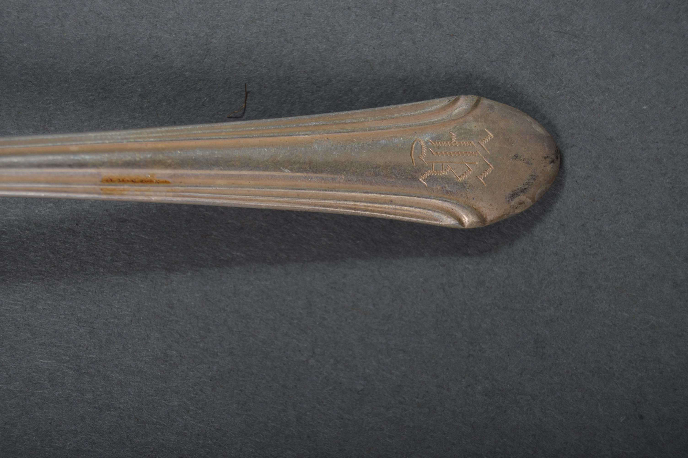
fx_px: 1575
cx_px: 344
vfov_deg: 16.5
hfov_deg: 24.6
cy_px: 229
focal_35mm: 82
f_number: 7.1
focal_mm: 55
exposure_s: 1/160
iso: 100
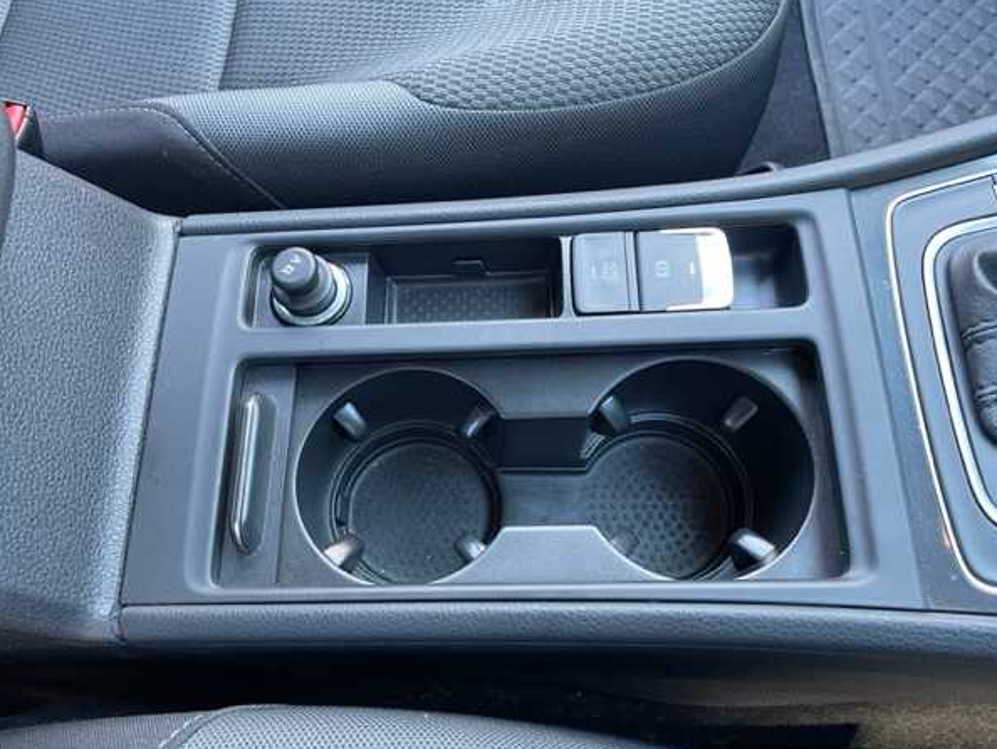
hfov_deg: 63.4
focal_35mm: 28
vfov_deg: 49.8
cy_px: 395
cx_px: 505
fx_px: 807
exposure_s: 1/60
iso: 160
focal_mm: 4.2
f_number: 1.6
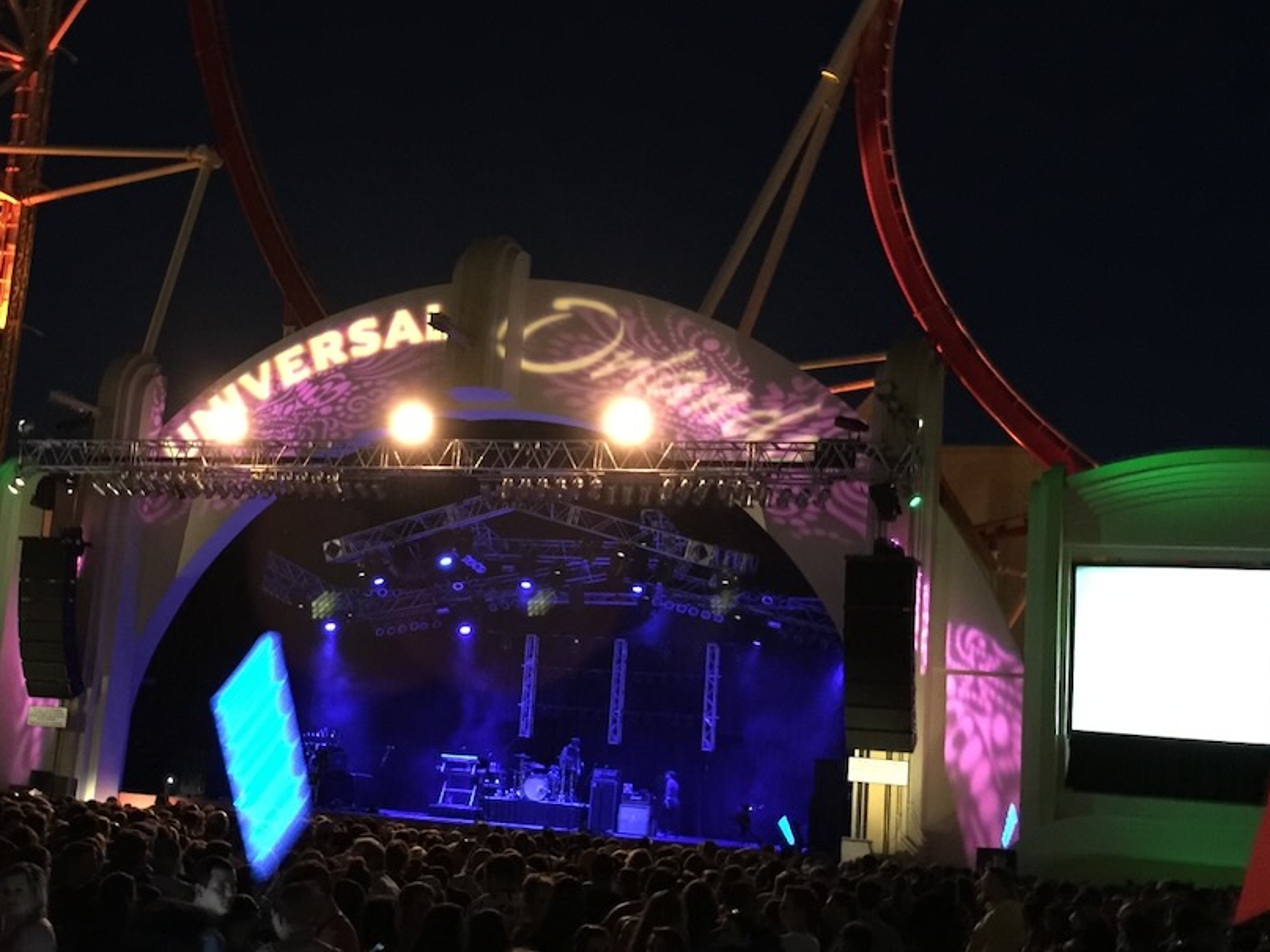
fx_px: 1687
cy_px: 527
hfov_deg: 41.1
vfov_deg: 31.5
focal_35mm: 46
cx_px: 508
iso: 160
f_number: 2.2
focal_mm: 4.15
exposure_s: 1/4
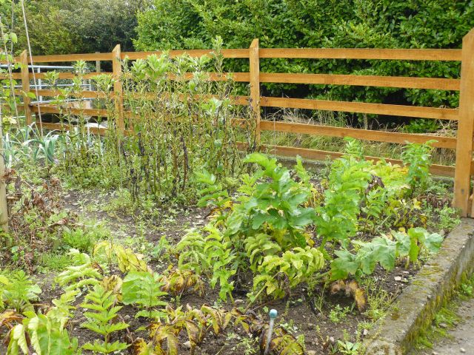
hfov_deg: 51.4
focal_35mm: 36
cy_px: 178
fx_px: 493
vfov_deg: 39.7
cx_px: 237
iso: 100
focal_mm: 6
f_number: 4
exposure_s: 1/160
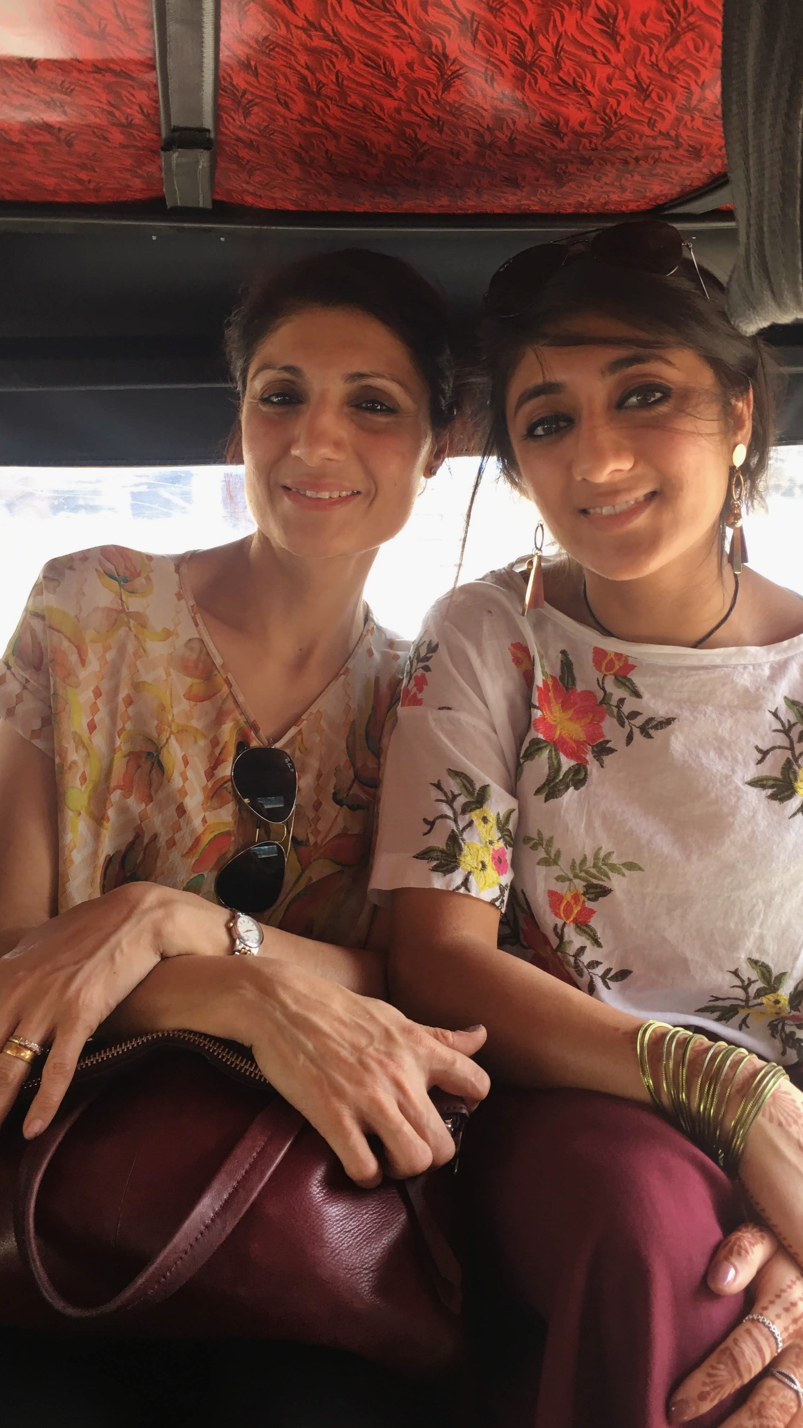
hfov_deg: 36.6
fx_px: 1211
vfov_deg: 61.0
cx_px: 448
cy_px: 723
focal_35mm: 32
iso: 25
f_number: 2.2
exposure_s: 1/33
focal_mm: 4.15
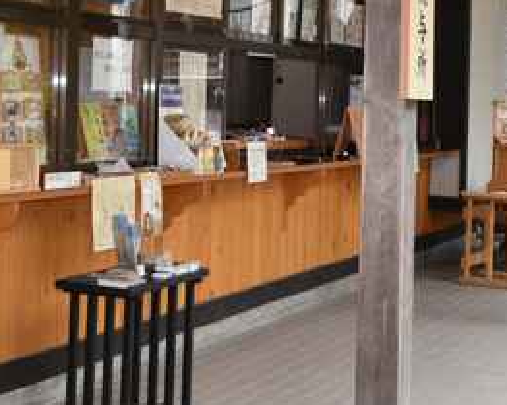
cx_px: 110
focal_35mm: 90
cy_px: 82
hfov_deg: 21.1
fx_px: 1349
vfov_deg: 16.9
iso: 110
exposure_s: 1/60
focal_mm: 22
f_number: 4
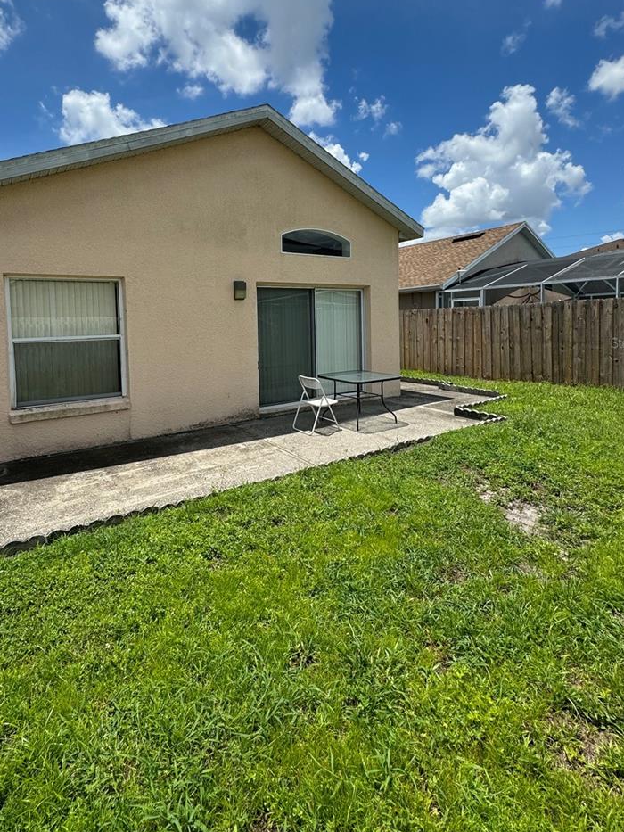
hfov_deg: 71.3
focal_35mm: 18
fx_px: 433
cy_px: 342
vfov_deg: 86.9
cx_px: 273
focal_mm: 2.22
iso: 50
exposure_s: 1/2208
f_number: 2.2
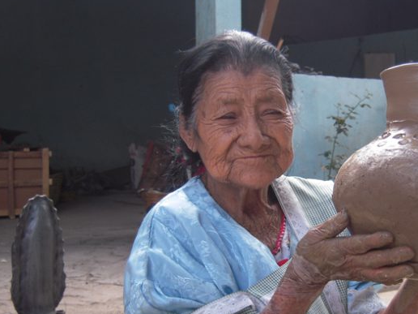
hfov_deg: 28.8
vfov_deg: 21.9
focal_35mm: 67
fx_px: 809
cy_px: 201
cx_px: 283
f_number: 3.3
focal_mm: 8.1
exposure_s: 1/80
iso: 100
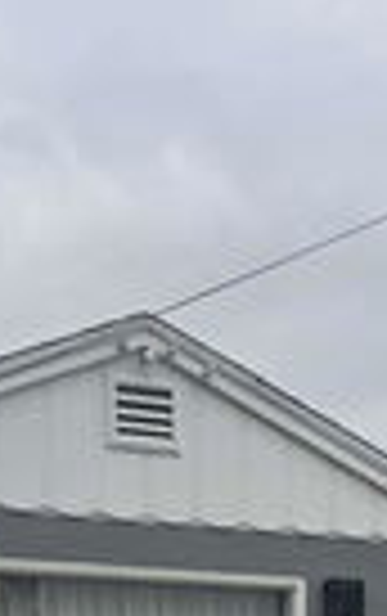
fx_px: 1598
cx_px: 220
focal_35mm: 95
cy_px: 782
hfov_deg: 13.8
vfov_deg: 20.2
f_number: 1.78
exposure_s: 1/3802
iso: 80
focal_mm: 6.76
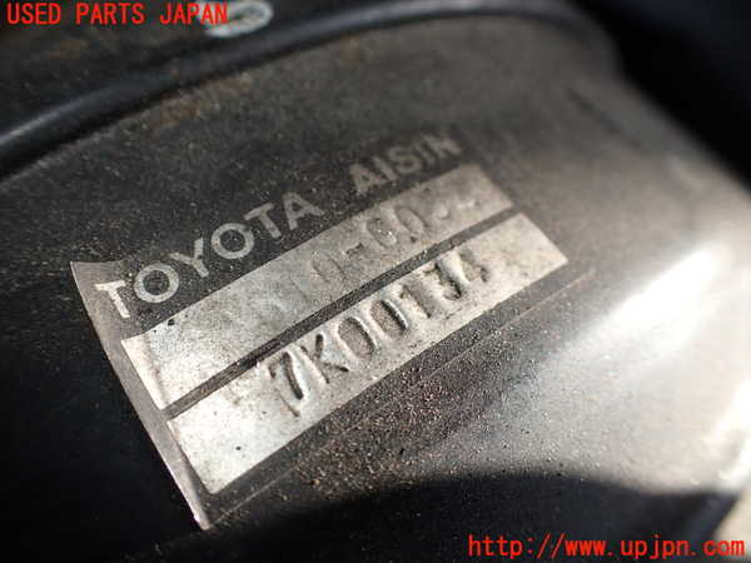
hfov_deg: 60.0
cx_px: 376
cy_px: 282
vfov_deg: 46.8
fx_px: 651
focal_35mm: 30
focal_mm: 5.4
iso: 100
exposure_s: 1/200
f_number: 2.3
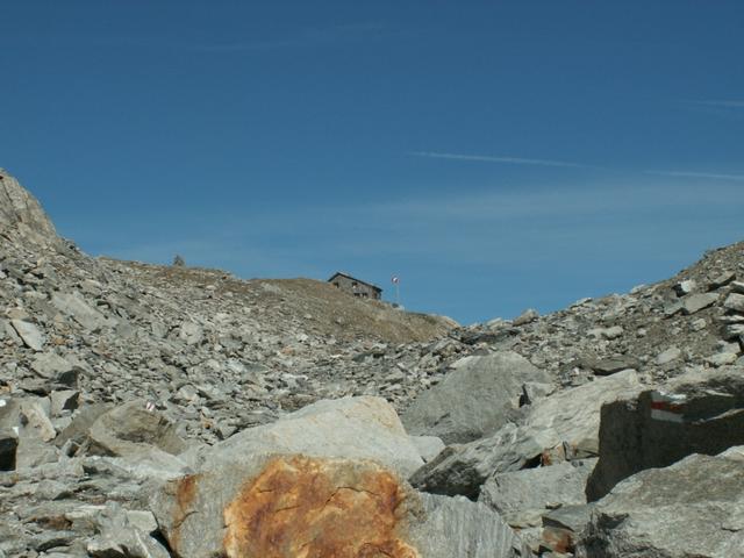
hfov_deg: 23.6
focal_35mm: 83
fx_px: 1784
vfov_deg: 17.8
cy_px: 279
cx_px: 372
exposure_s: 1/400
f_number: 8
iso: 50
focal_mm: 13.91
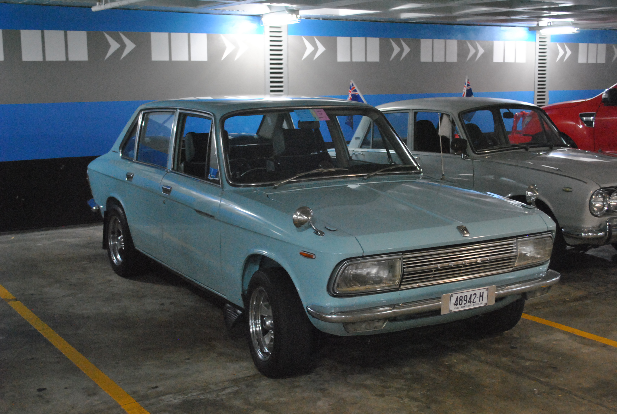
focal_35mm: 48
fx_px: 824
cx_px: 308
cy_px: 207
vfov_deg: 28.2
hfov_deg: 41.0
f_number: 4.8
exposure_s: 1/25
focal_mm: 32
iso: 1600
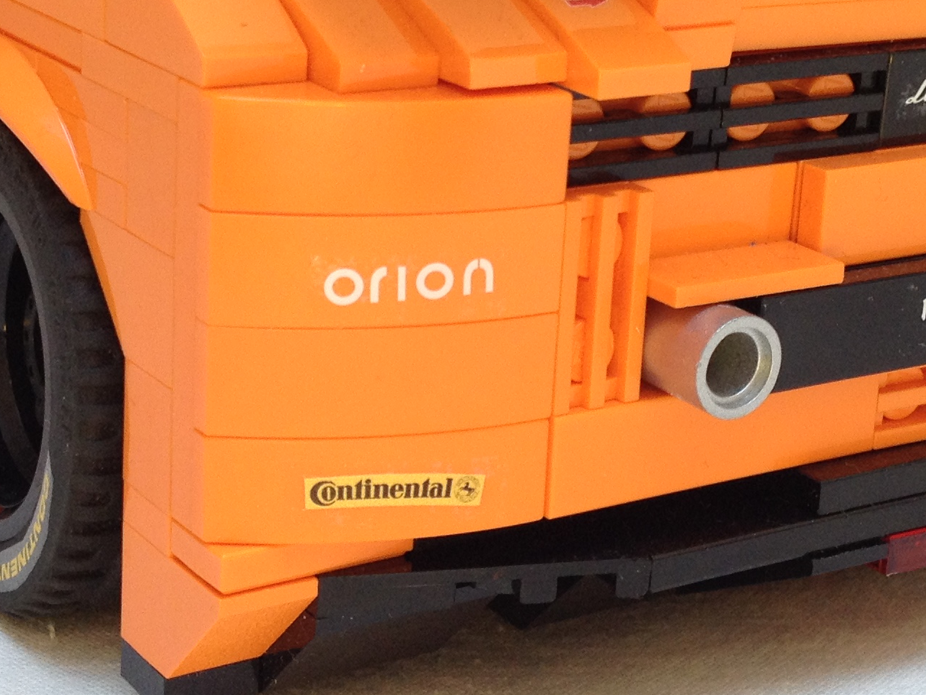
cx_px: 463
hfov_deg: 22.0
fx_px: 2381
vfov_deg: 16.6
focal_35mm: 89
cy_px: 300
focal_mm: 4.28
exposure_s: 1/120
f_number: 2.4
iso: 80
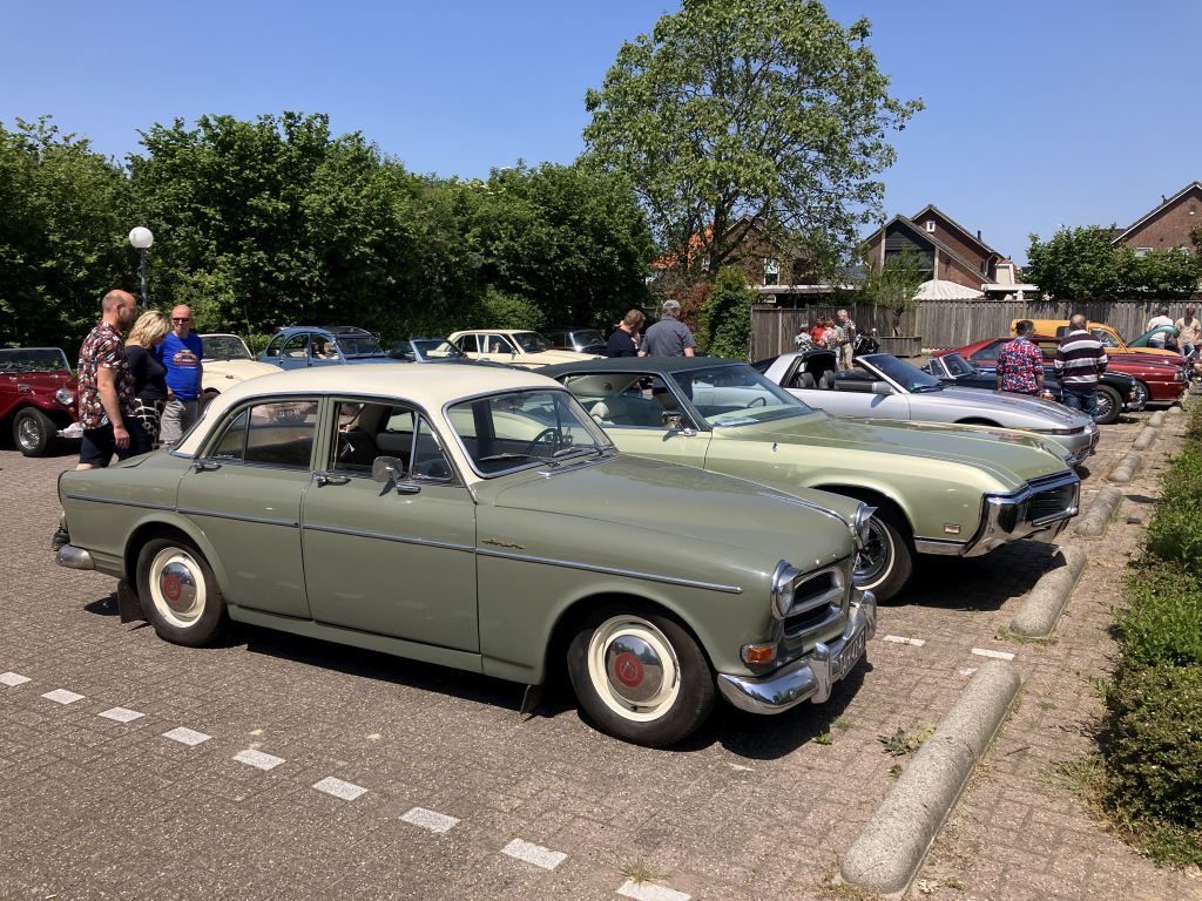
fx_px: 972
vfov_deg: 49.7
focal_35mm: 28
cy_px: 450
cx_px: 601
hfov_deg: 63.4
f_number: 1.8
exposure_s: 1/1946
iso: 32
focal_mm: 3.99
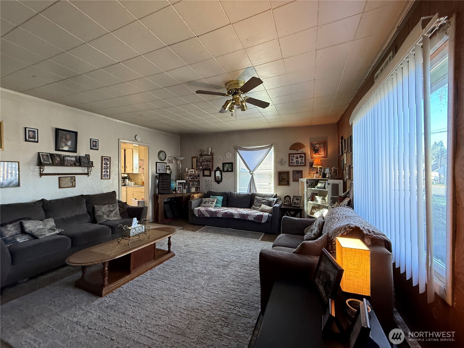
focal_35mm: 14
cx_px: 232
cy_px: 174
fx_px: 188
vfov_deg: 85.7
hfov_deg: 102.1
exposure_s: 1/60
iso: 400
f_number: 2.2
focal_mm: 2.22
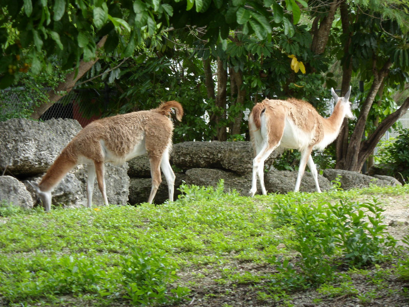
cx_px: 204
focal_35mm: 201
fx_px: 2375
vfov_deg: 7.4
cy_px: 154
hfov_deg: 9.8
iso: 100
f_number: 5.6
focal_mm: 36.2
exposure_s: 1/60
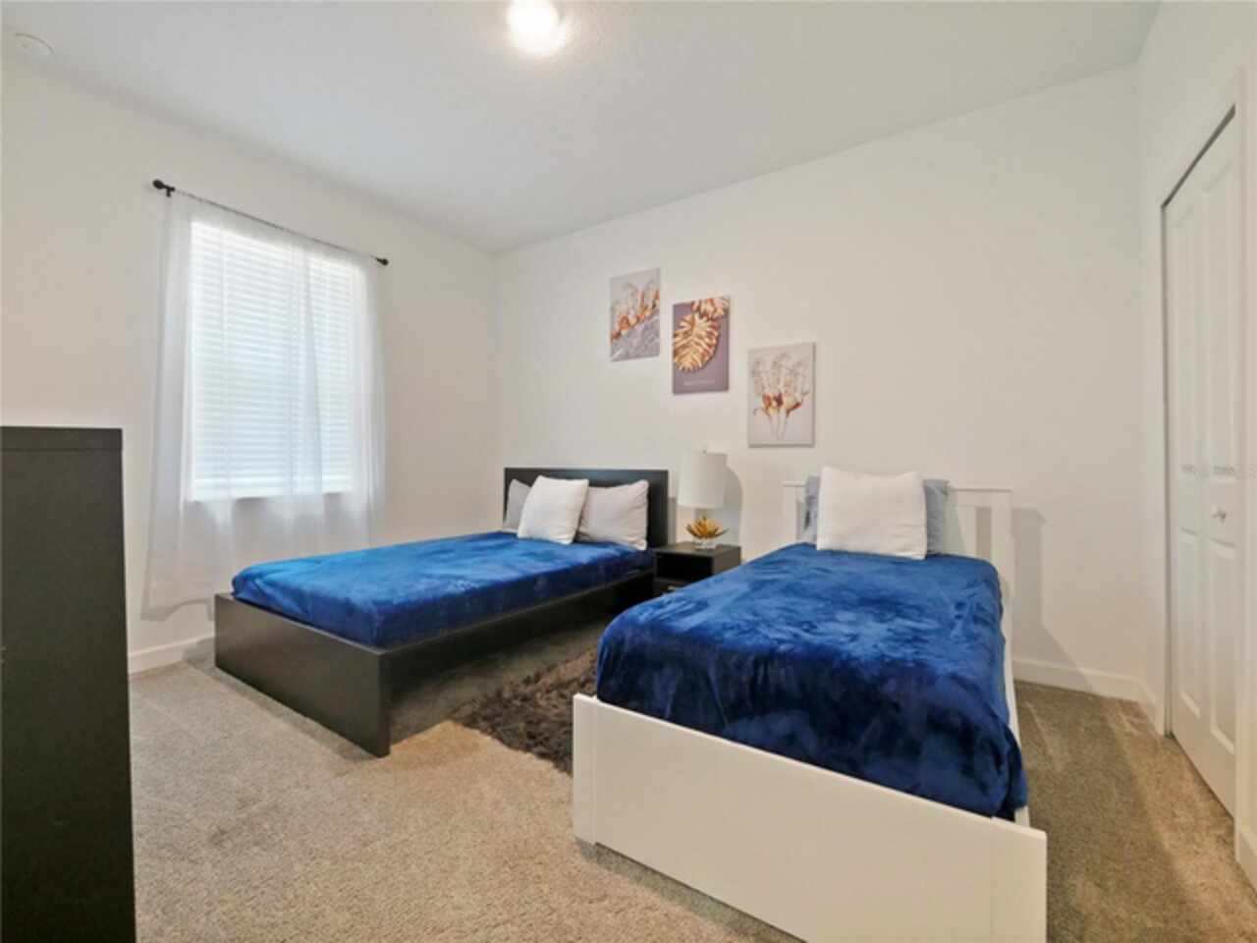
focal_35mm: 14
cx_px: 628
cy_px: 472
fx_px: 508
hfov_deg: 102.1
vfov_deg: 85.7
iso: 3200
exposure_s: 1/30
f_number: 4
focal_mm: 7
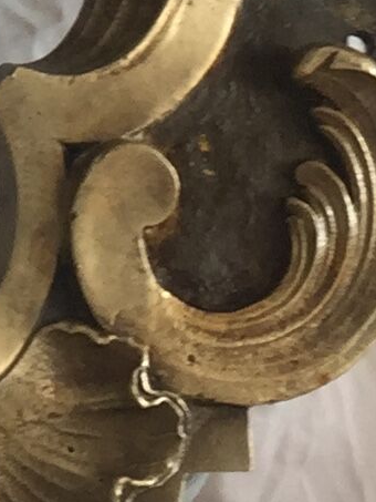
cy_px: -806
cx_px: -251
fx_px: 3025
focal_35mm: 209
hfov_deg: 7.0
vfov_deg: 8.4
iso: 32
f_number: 2.2
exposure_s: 1/50
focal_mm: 4.15
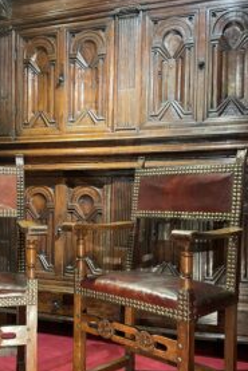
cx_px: 63
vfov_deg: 49.3
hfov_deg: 33.6
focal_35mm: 39
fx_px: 402
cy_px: 218
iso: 400
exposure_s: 1/33
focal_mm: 4.2
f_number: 1.6
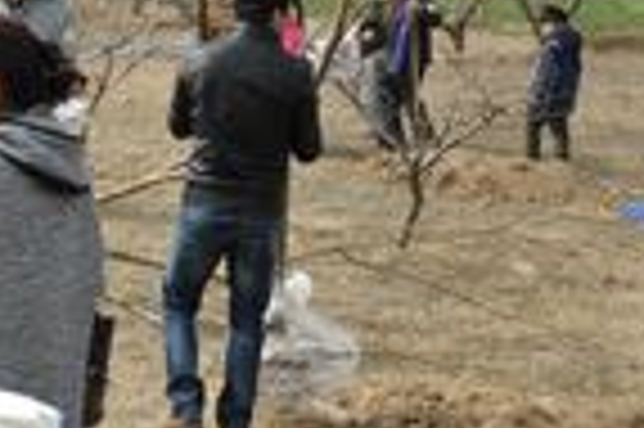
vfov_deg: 11.3
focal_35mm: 121
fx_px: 2161
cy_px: 246
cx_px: -252
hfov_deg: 15.9
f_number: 5.6
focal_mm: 21
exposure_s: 1/400
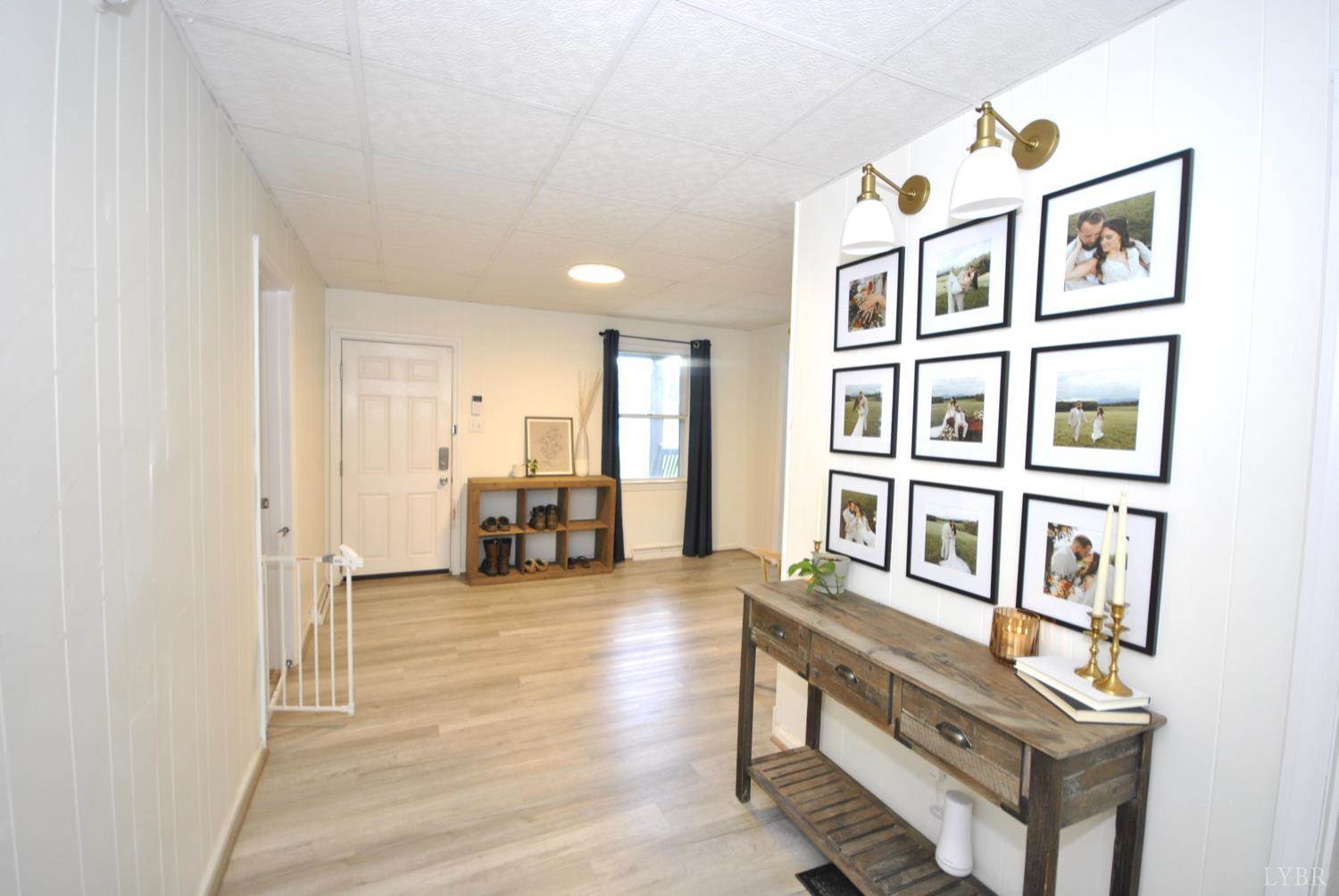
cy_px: 448
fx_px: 559
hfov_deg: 100.3
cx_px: 670
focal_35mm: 15
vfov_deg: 77.5
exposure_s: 1/25
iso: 400
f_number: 4
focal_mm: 10
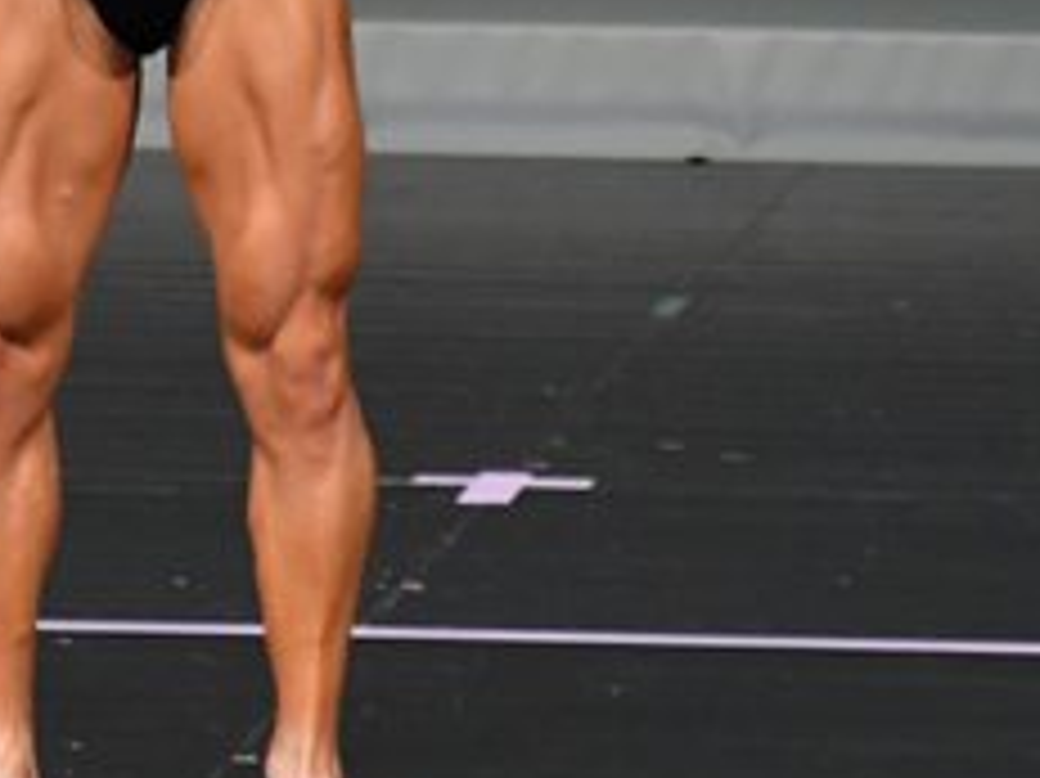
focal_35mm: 1114
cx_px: 232
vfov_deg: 1.3
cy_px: -85
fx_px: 33452
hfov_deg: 1.8
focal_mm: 230
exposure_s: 1/400
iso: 4000
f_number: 5.6
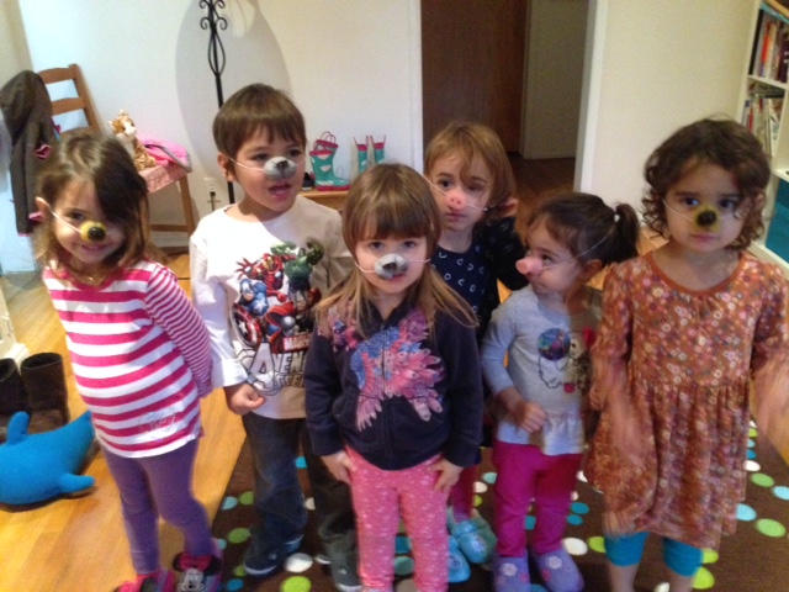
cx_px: 394
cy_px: 296
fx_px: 752
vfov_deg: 42.9
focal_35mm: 33
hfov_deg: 55.4
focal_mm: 4.12
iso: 640
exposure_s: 1/15
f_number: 2.4
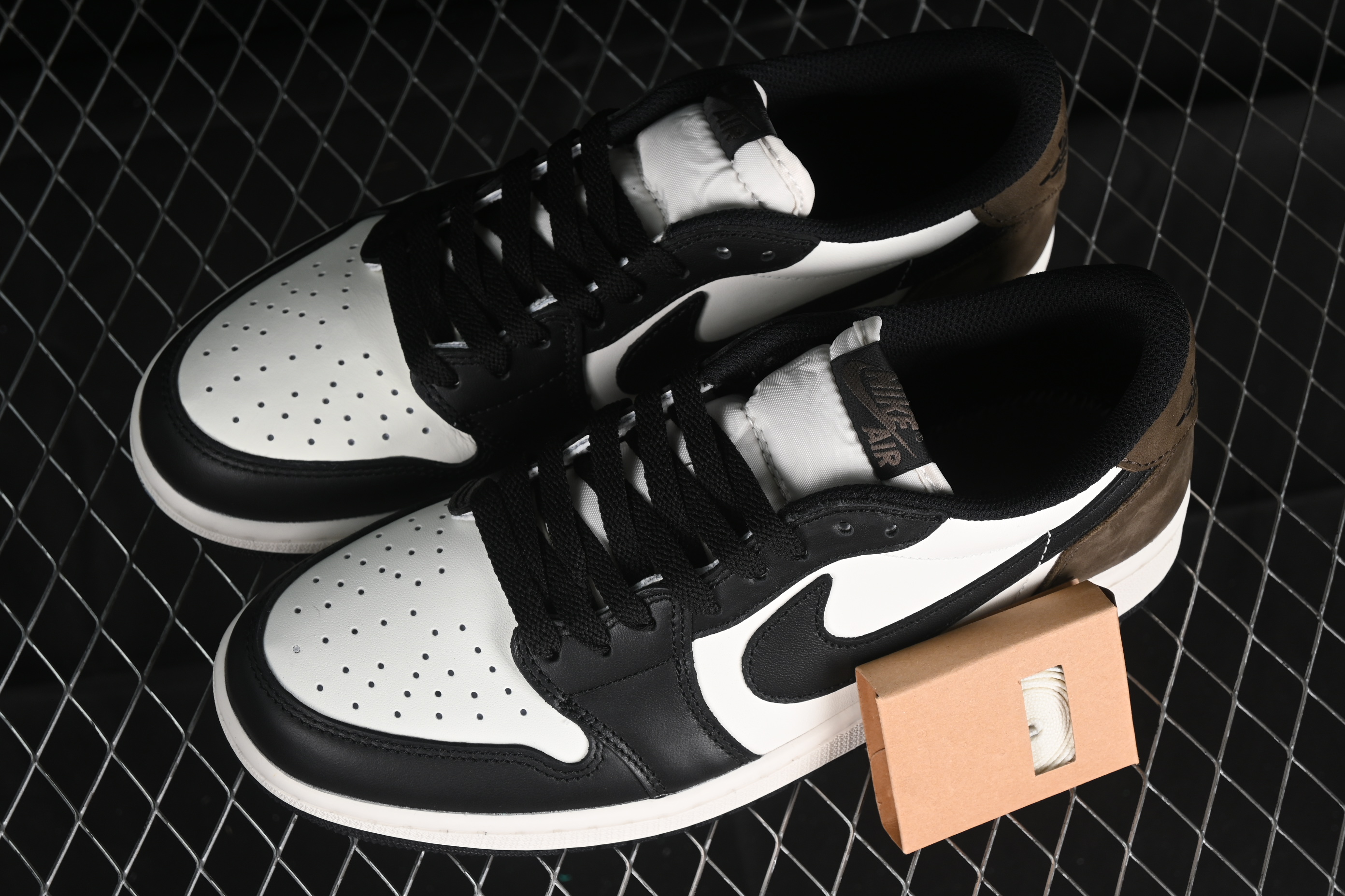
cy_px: 448
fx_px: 2802
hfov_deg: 27.0
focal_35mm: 75
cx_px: 672
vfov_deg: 18.2
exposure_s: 1/60
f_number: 6.3
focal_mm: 50
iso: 160
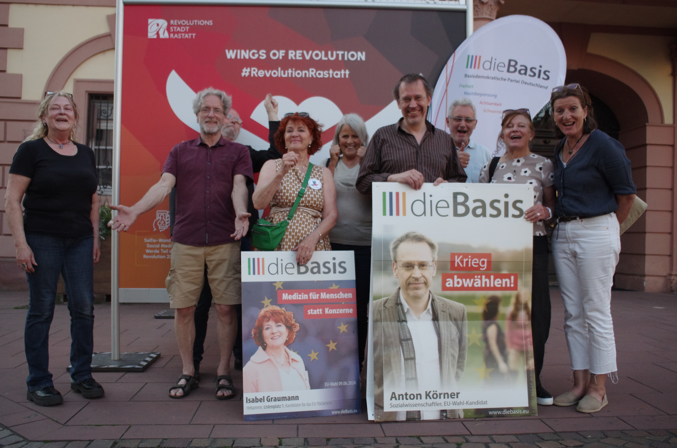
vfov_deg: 41.5
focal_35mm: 32
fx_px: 591
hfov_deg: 59.6
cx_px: 338
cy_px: 224
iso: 1600
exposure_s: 1/2000
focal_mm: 21
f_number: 3.5
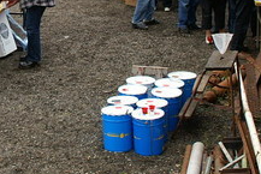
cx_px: -8
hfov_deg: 17.2
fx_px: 842
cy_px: 8
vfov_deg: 11.7
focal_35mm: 116
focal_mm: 24
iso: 100
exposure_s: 1/350
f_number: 4
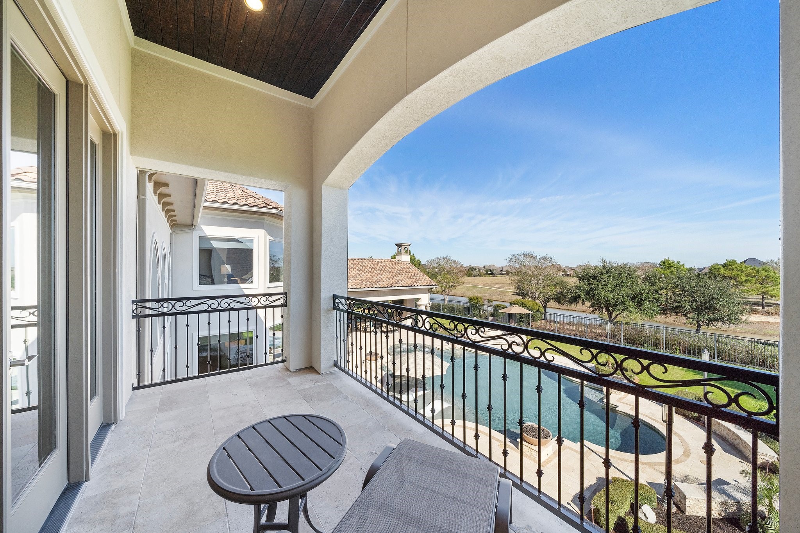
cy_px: 266
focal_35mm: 12
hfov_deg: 112.6
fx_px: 267
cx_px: 400
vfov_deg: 90.0
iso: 640
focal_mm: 12
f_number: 8
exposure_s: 1/160
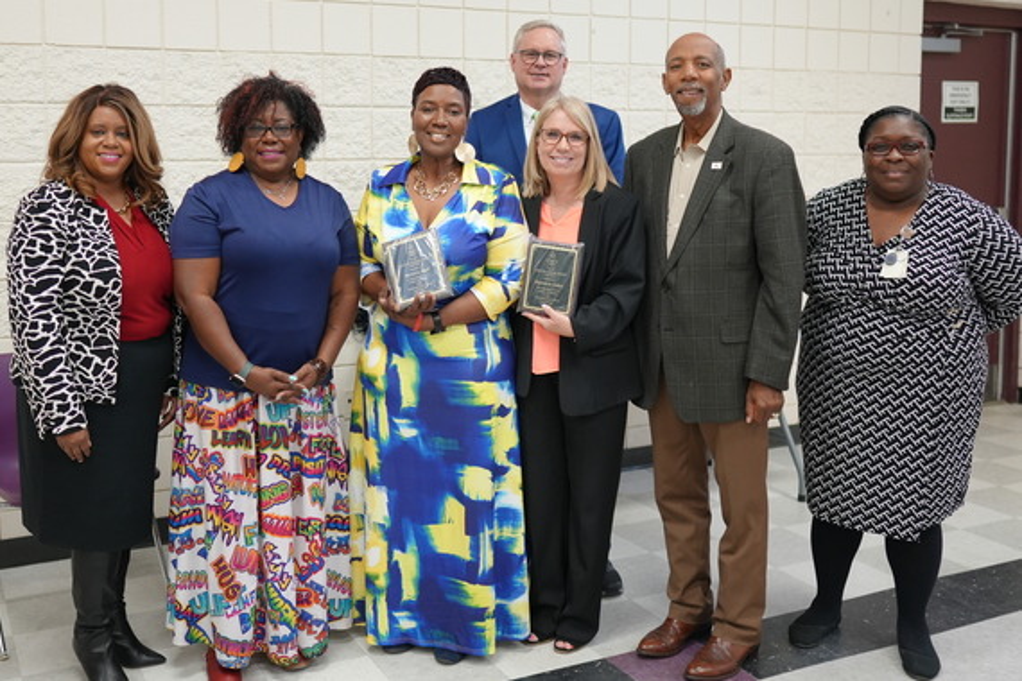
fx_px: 681
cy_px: 340
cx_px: 511
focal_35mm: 24
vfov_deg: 53.1
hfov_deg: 73.7
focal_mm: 24
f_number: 1.4
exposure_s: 1/500
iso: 800
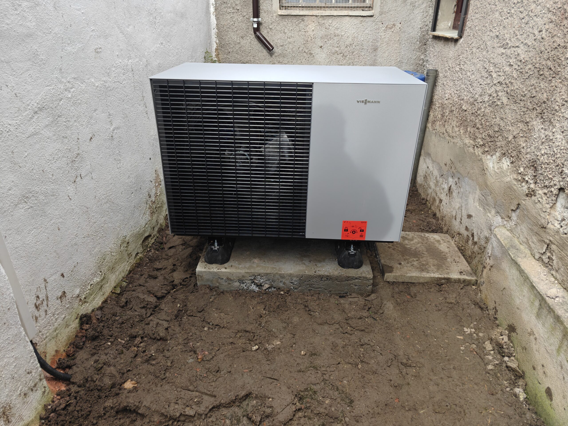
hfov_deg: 73.9
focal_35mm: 23
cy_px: 213
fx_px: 377
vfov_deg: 58.9
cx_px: 284
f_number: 1.6
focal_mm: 6.06
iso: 320
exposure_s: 1/486
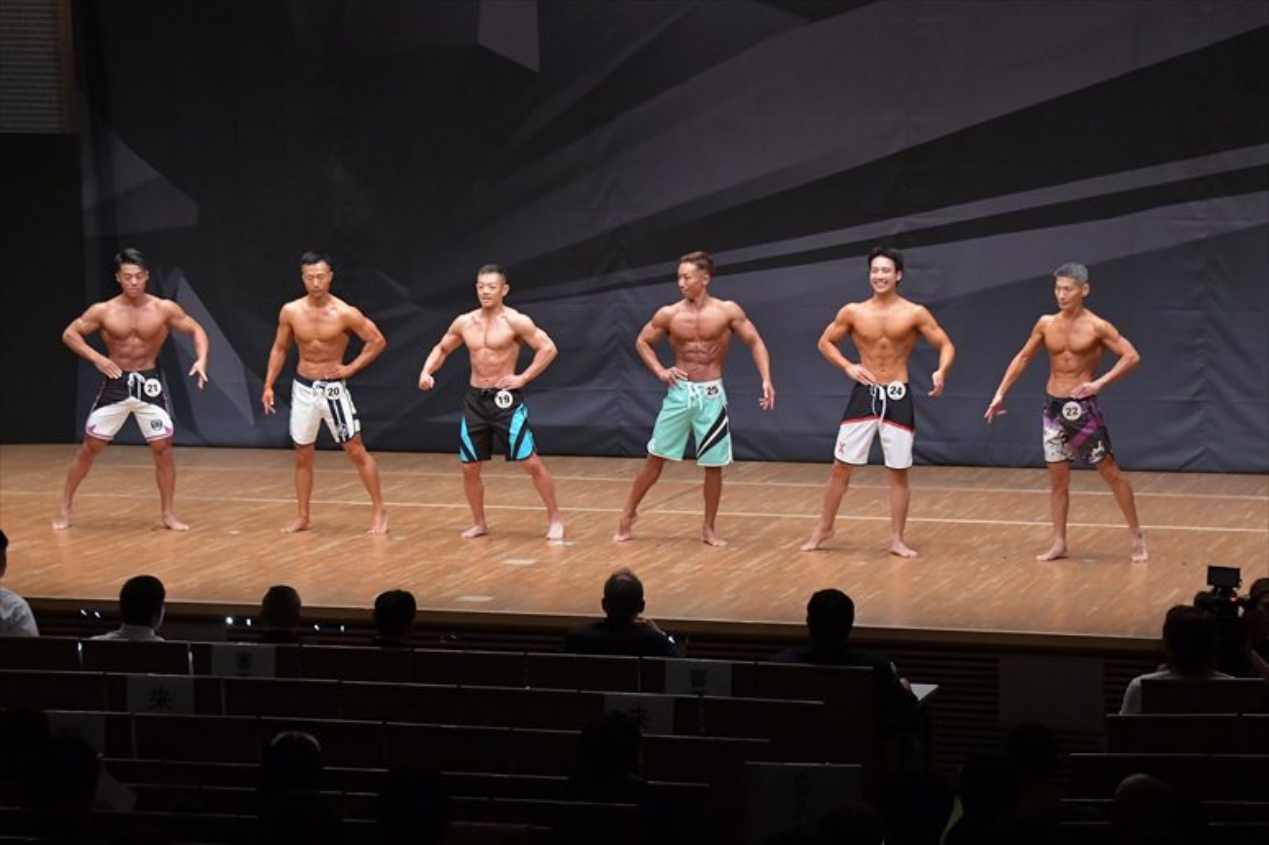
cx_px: 634
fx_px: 3805
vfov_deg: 12.7
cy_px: 422
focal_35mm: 108
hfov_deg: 18.9
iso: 6400
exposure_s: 1/400
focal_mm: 72
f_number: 5.6
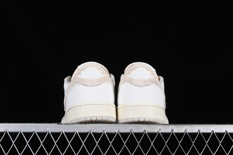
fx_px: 485
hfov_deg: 27.0
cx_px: 116
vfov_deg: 18.2
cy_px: 78
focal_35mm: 75
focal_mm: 50
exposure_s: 1/80
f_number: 8
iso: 160
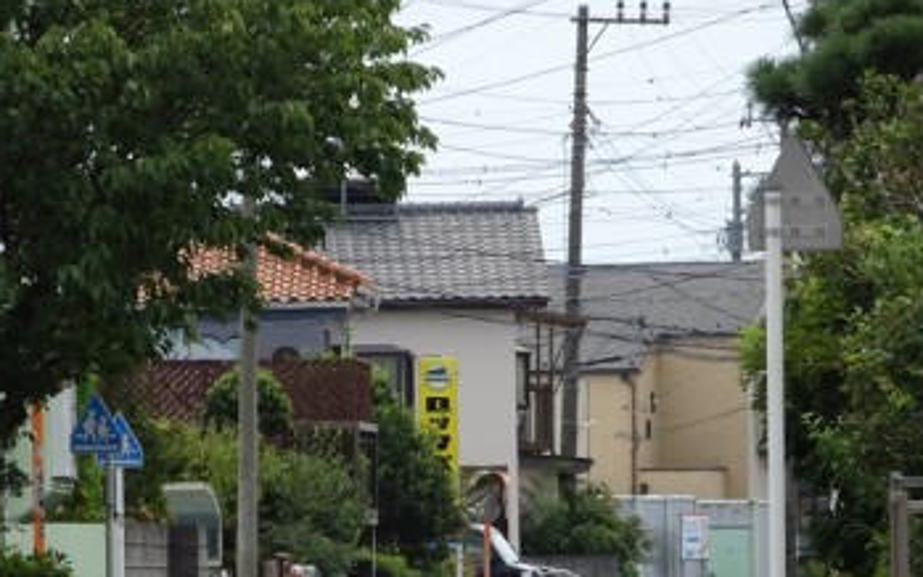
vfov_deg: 3.0
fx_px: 11091
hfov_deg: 4.8
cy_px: 443
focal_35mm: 441
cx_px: 362
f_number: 6.3
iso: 80
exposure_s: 1/250
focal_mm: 49.49
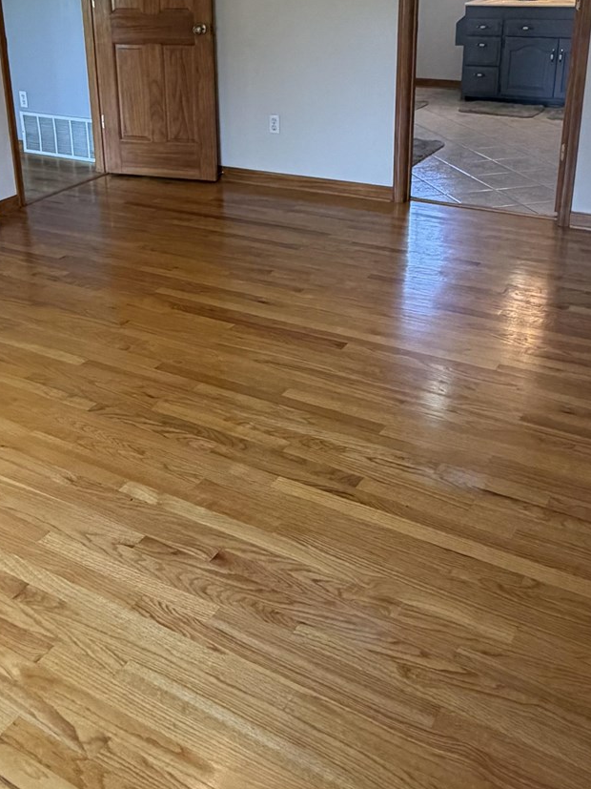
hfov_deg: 36.6
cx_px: 218
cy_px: 257
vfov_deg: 47.0
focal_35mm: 39
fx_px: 888
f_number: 2.2
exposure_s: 1/121
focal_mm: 2.22
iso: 250
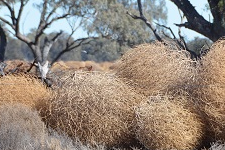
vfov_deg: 2.1
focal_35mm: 666
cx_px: 139
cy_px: 82
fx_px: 4162
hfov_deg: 3.1
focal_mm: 200
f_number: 6.3
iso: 200
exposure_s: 1/640
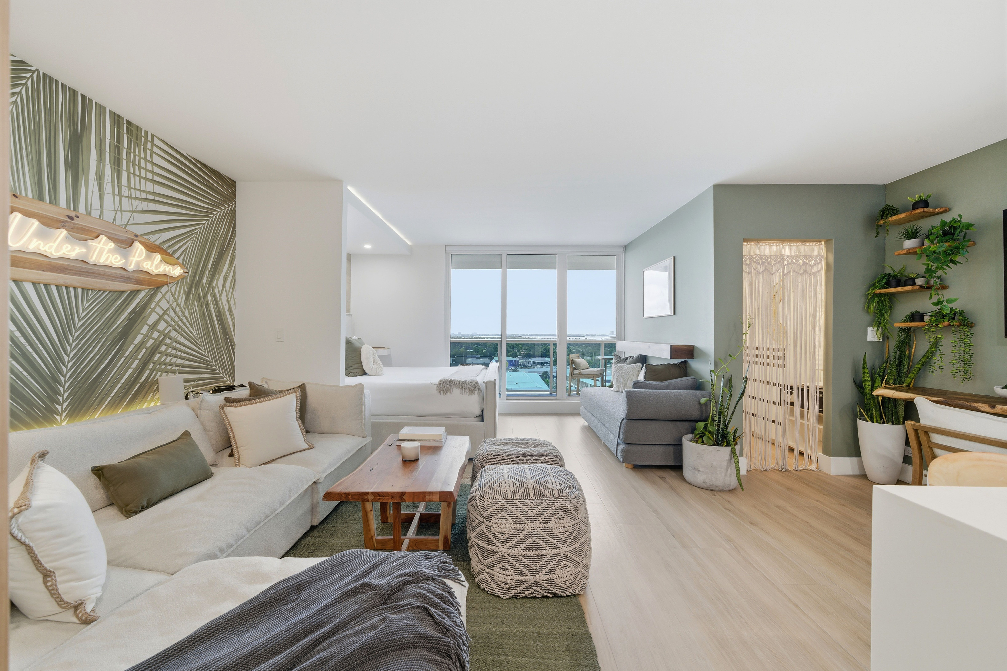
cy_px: 336
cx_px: 504
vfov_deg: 81.2
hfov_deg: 104.3
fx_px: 391
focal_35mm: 14
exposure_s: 1/320
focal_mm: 14
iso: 320
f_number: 8
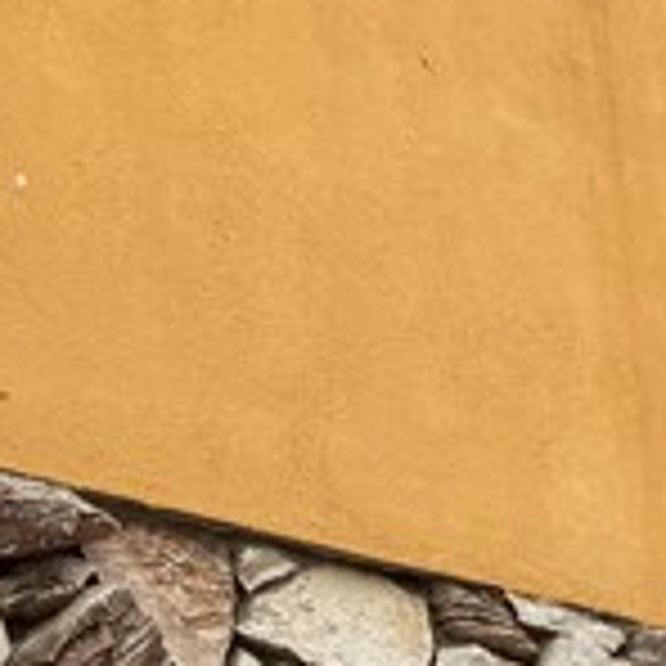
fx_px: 3200
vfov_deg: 11.9
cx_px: 454
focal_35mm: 147
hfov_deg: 11.9
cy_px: 436
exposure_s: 1/765
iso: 80
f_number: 1.78
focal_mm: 6.76
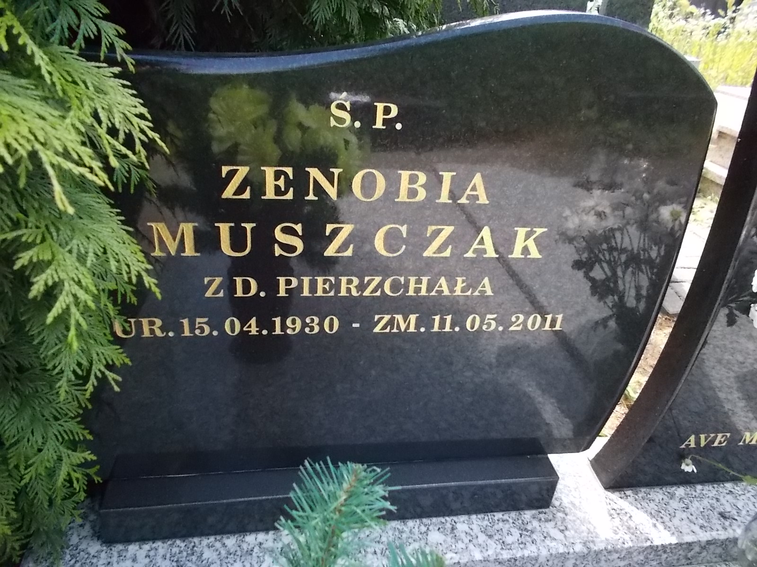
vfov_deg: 53.1
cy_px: 284
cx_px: 378
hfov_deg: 67.3
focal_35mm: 26
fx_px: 569
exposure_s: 1/100
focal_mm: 4.6
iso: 400
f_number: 8
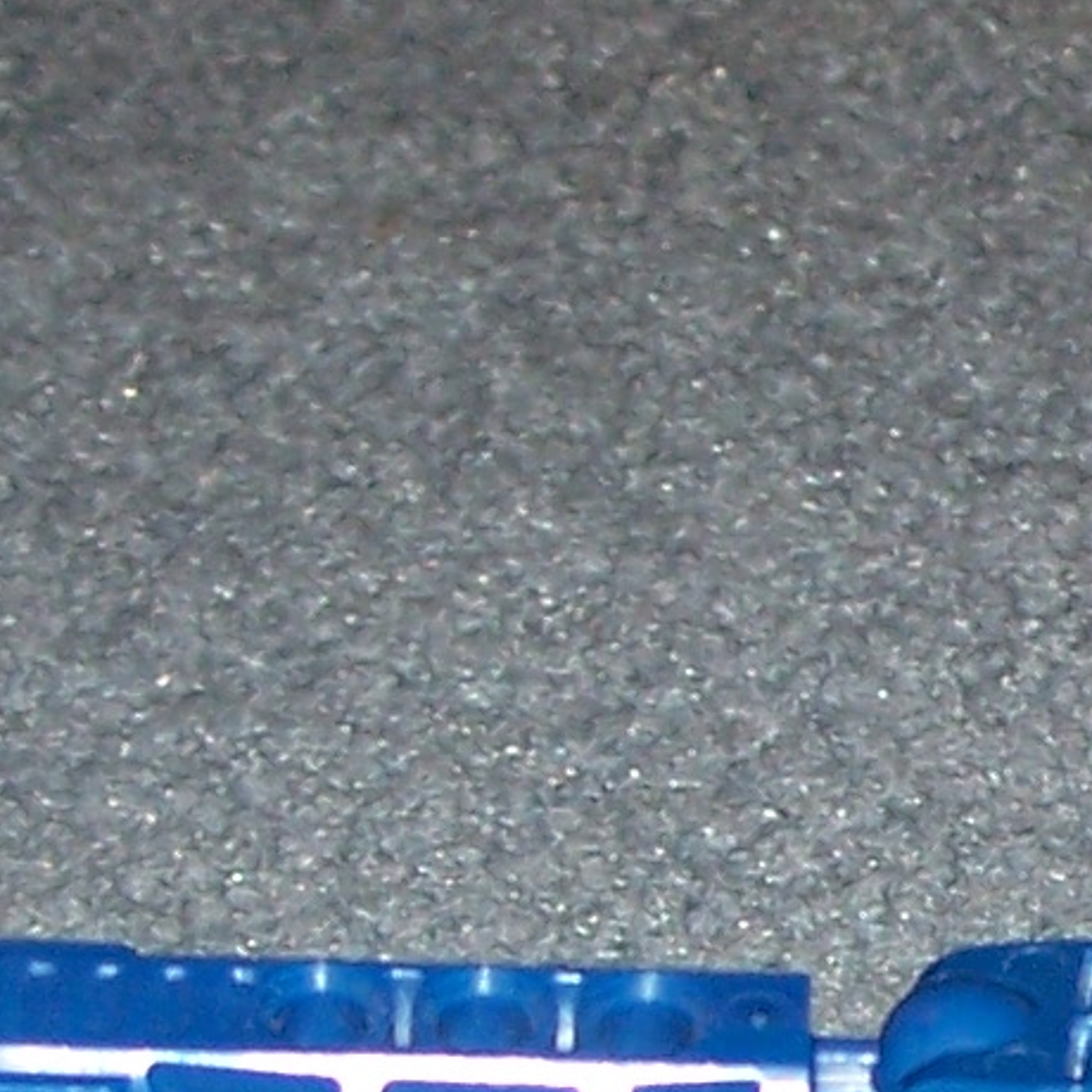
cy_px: 1263
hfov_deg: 7.4
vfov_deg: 7.5
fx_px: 8280
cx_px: 1507
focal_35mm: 232
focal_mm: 7.8
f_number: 2.8
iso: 125
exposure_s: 1/60
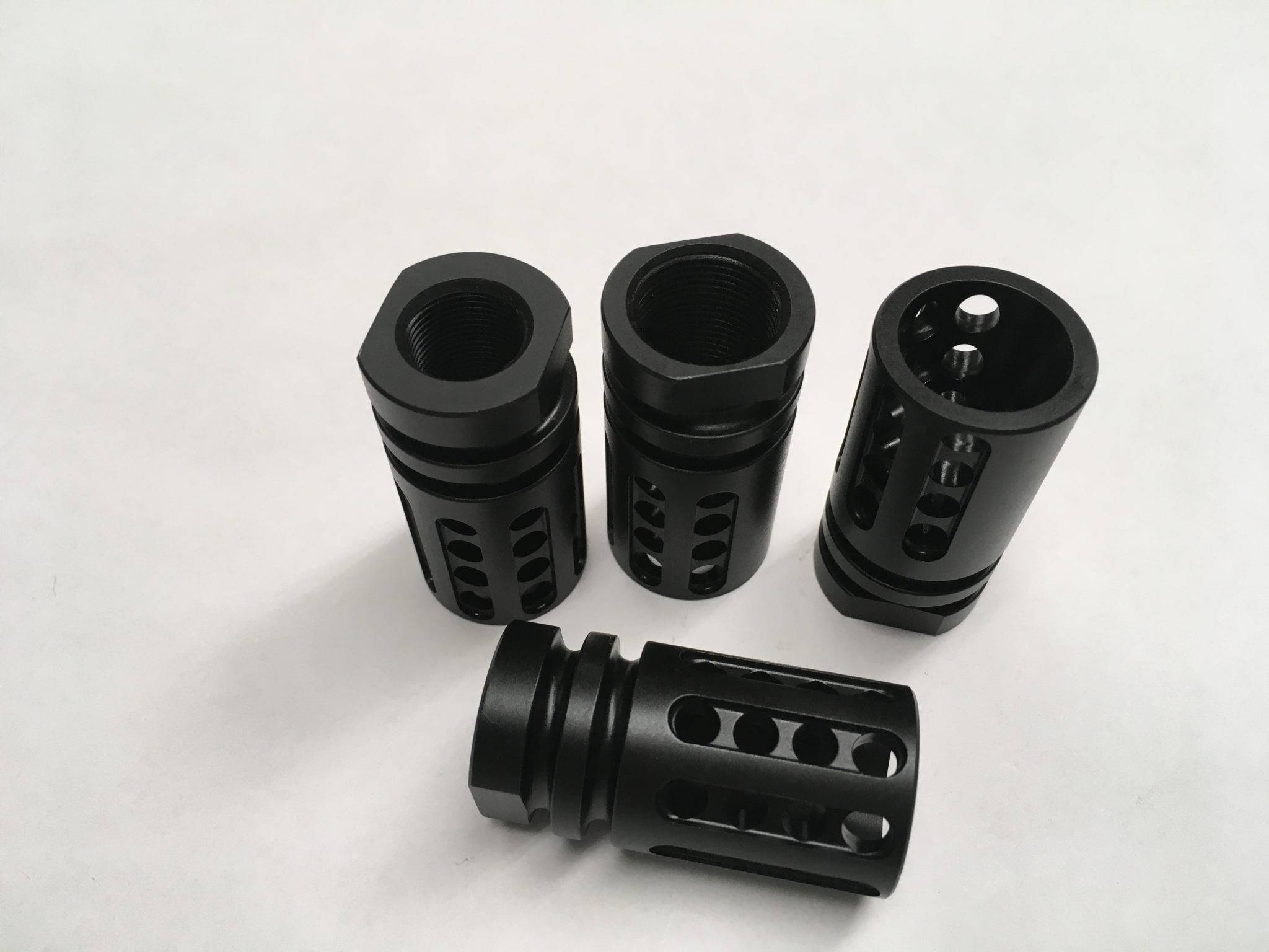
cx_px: 634
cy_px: 476
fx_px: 1063
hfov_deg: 61.7
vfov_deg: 48.2
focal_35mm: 29
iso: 25
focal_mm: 4.15
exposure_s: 1/30
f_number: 2.2
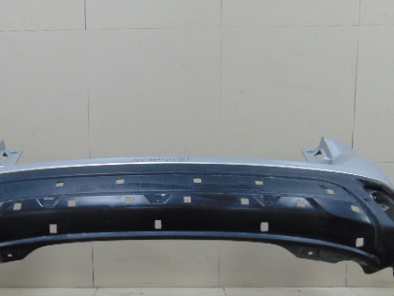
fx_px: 433
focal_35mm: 38
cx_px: 159
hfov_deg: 48.7
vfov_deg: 37.3
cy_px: 198
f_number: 3
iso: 100
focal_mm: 4.5
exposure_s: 1/30
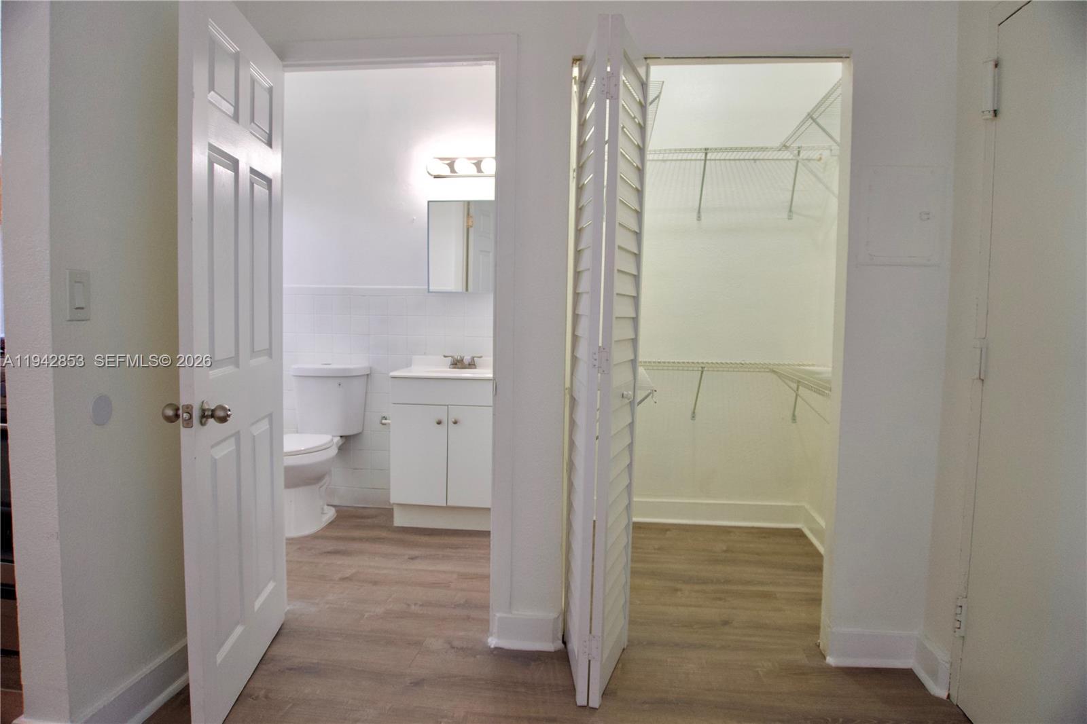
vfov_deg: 53.1
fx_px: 724
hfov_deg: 73.8
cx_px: 544
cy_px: 362
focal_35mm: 24
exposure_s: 1/160
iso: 800
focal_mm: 16
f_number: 4
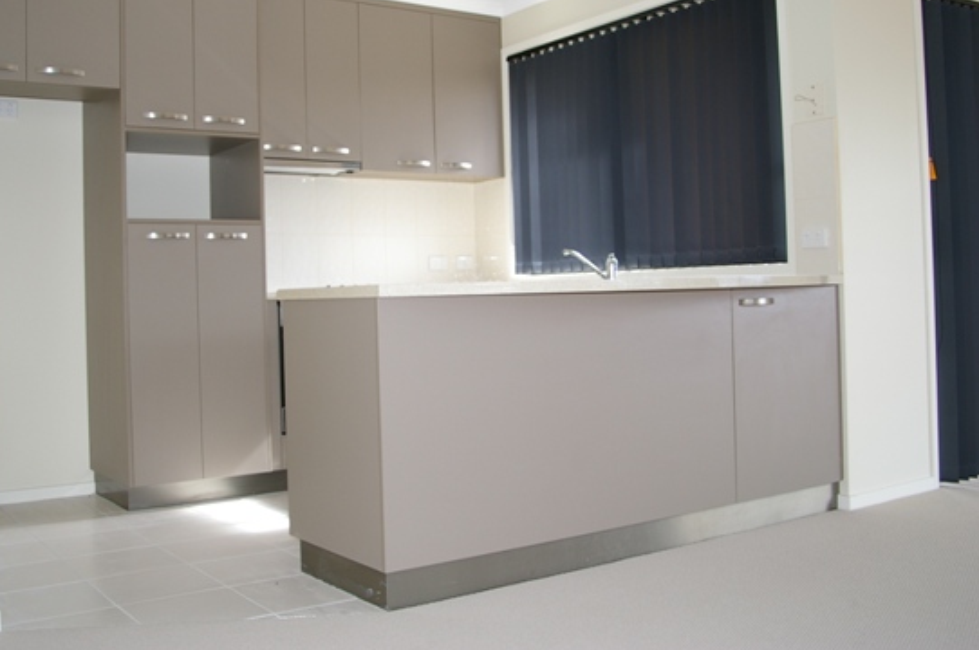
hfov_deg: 49.4
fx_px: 1059
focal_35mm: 39
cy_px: 269
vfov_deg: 34.0
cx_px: 419
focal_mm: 22
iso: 200
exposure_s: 1/90
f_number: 4
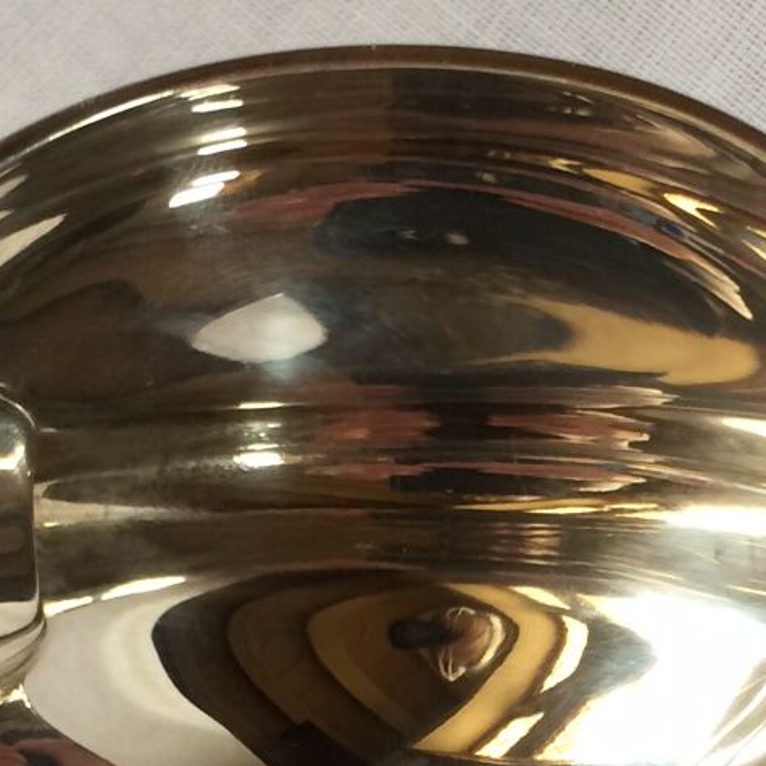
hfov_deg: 19.7
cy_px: 774
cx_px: 356
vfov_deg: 19.1
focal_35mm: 88
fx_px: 2203
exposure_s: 1/33
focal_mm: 4.15
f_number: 2.2
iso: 40
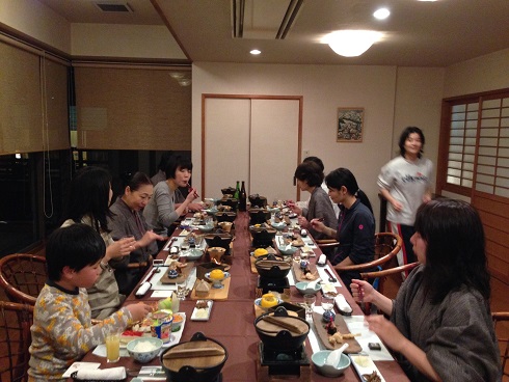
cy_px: 191
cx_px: 254
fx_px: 485
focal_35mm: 33
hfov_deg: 55.3
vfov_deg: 43.0
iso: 400
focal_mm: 4.12
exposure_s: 1/17
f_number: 2.4
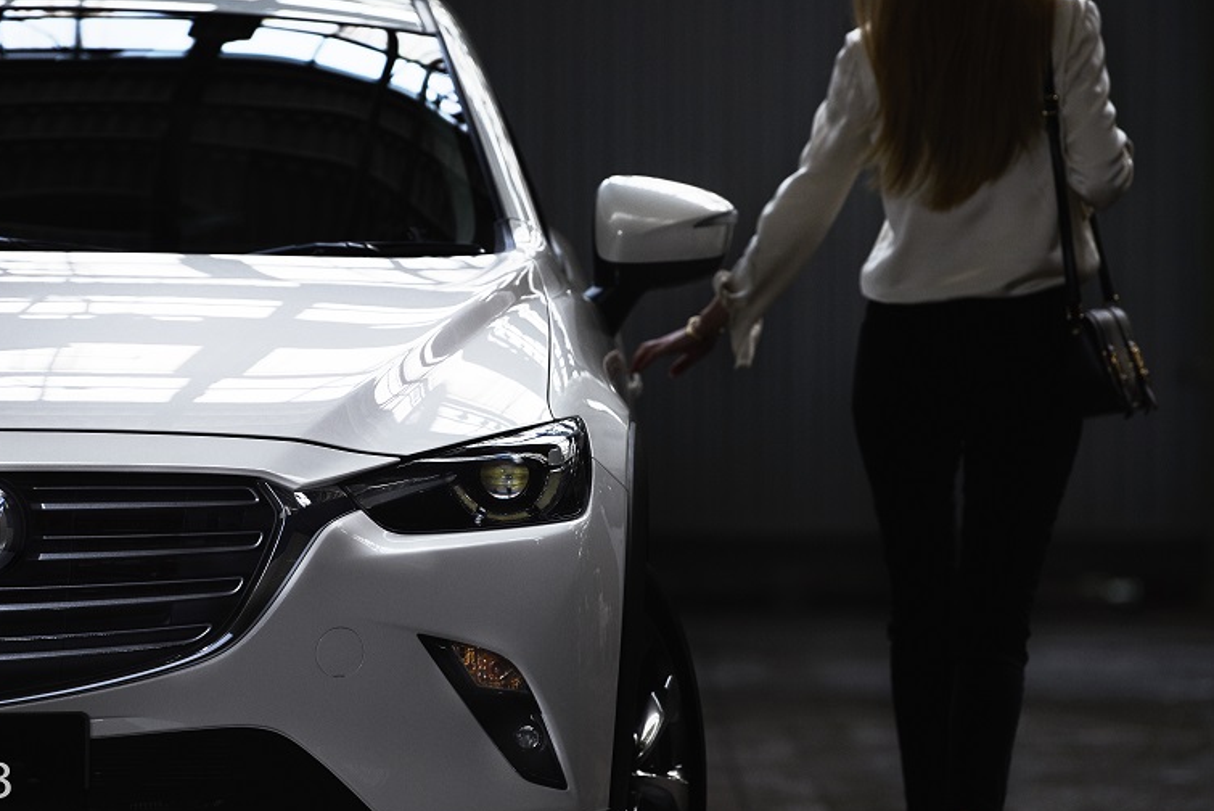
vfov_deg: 5.6
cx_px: 548
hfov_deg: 8.4
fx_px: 8265
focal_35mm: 245
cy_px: 416
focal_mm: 185
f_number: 3.5
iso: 400
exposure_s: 1/250
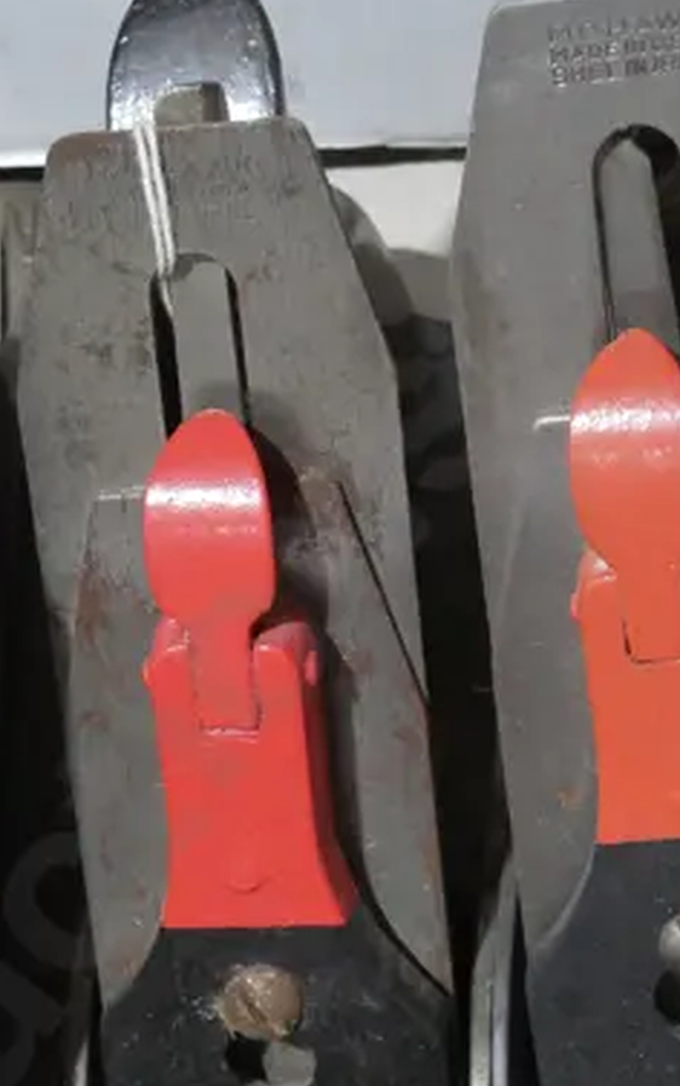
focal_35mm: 121
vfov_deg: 17.0
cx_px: -4
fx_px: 3584
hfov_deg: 10.7
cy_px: 997
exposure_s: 1/60
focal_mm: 21
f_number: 4.6
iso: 1250
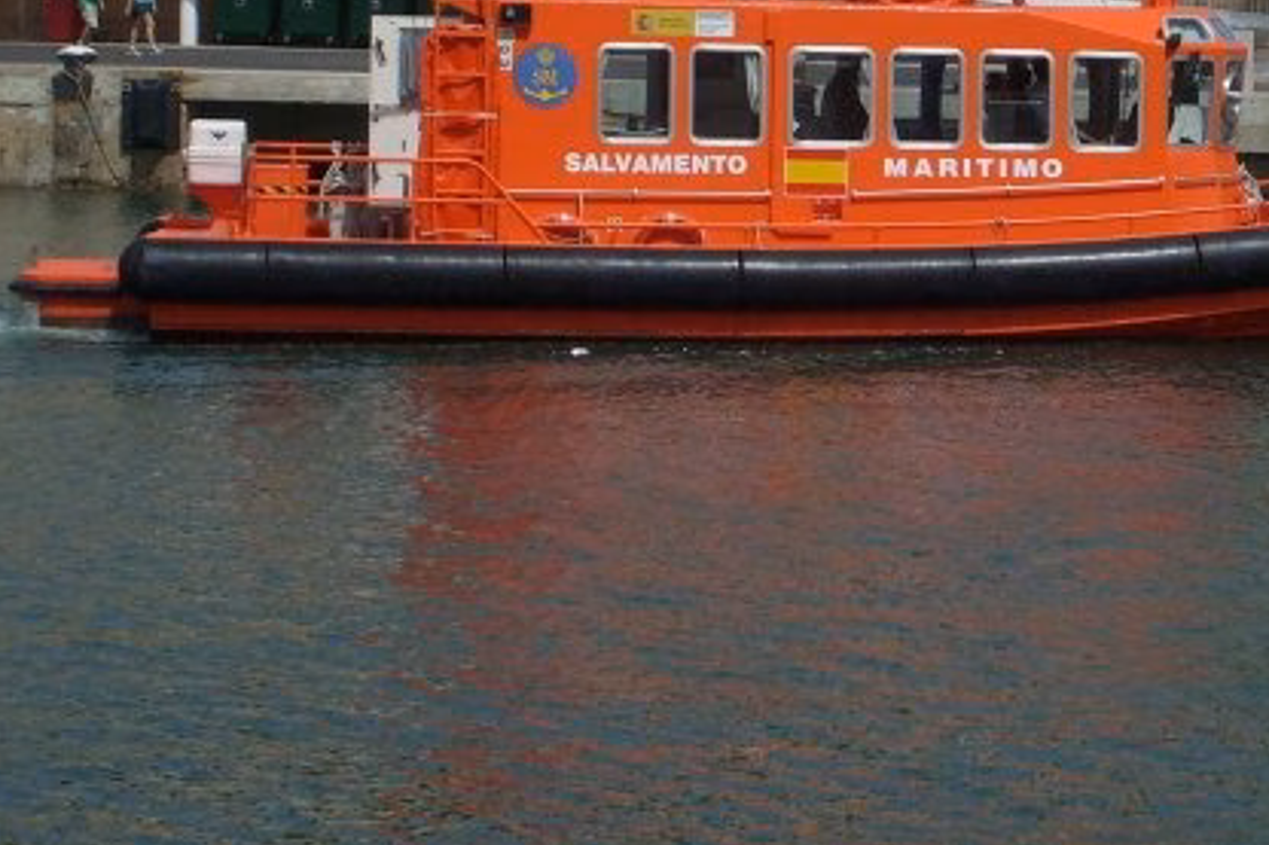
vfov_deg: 9.5
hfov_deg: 14.2
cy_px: 73
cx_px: 964
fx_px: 5074
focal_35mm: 144
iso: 80
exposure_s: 1/250
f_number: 9.8
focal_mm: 12
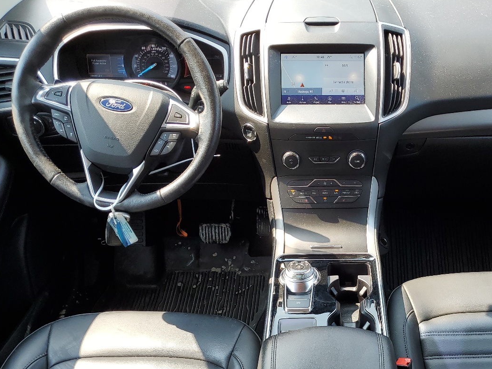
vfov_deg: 35.1
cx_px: 343
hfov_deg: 45.8
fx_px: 569
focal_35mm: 40
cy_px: 281
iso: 50
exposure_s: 1/256
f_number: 1.5
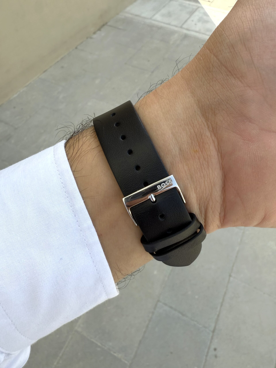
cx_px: 138
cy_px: 184
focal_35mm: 24
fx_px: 255
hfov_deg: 56.8
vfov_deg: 71.6
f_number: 2.2
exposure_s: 1/715
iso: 40
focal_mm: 2.22
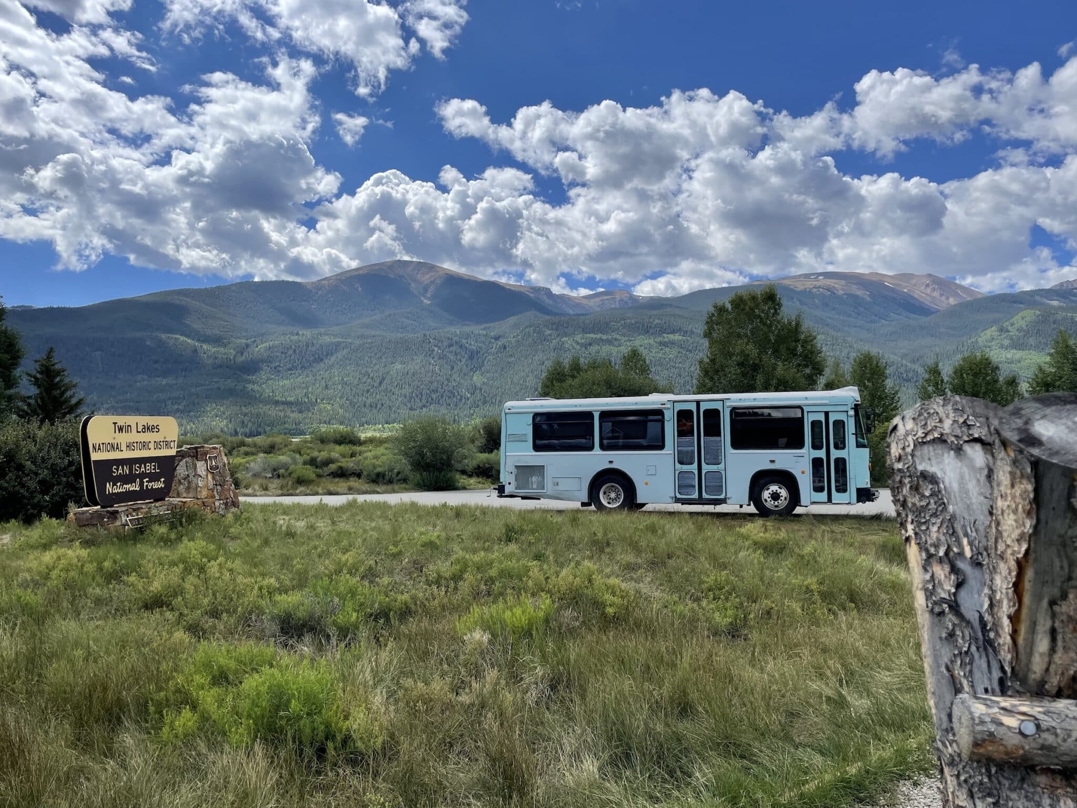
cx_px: 538
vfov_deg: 53.1
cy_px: 404
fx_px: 809
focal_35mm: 26
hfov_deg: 67.3
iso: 32
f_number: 1.6
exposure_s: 1/5051
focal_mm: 4.2
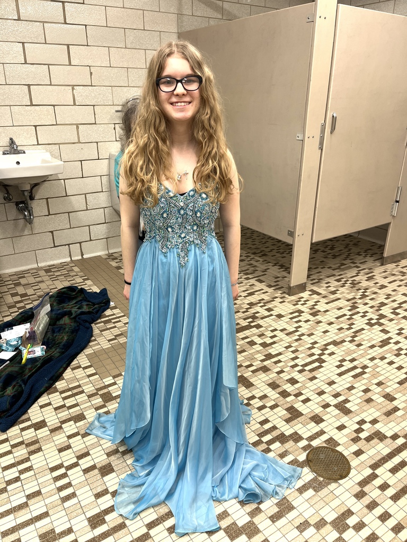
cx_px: 204
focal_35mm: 26
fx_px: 408
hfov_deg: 53.1
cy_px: 271
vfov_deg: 67.3
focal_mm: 5.1
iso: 80
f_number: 1.6
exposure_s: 1/60
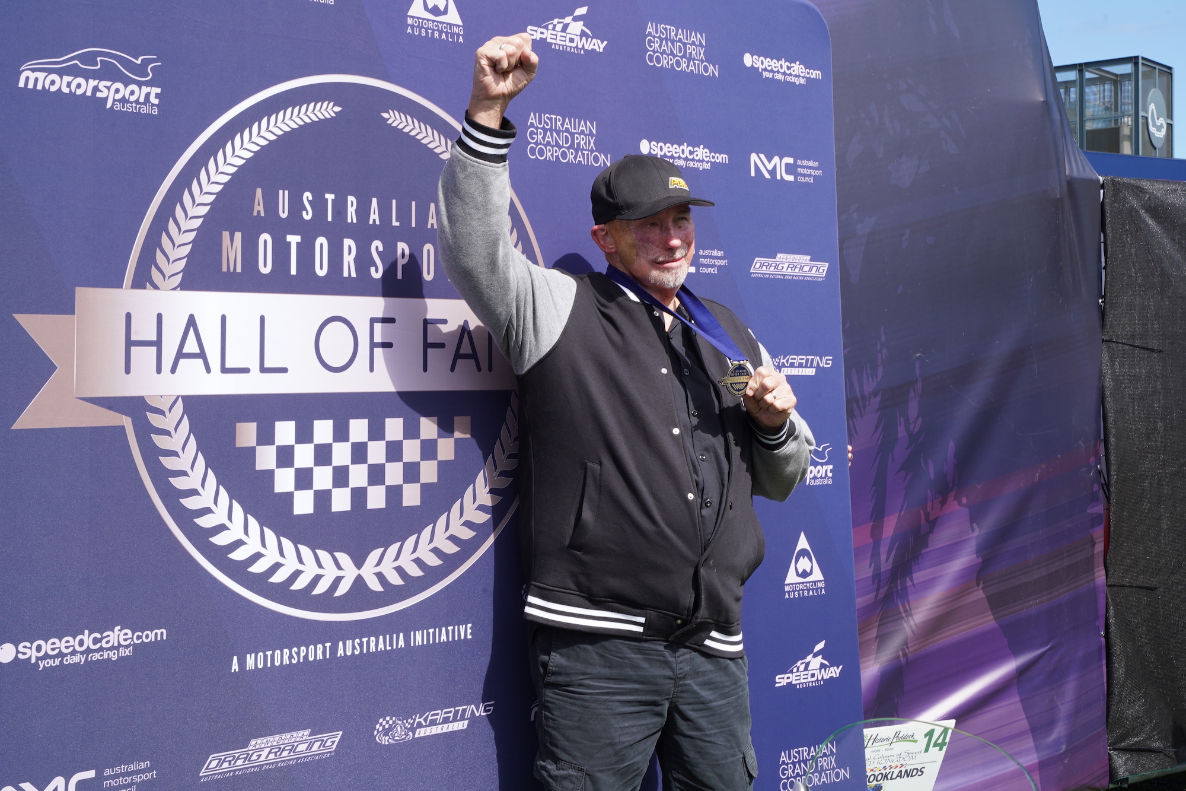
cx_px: 593
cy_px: 396
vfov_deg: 24.2
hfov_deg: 35.6
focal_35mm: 56
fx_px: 1845
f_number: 18
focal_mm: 56
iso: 160
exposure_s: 1/60
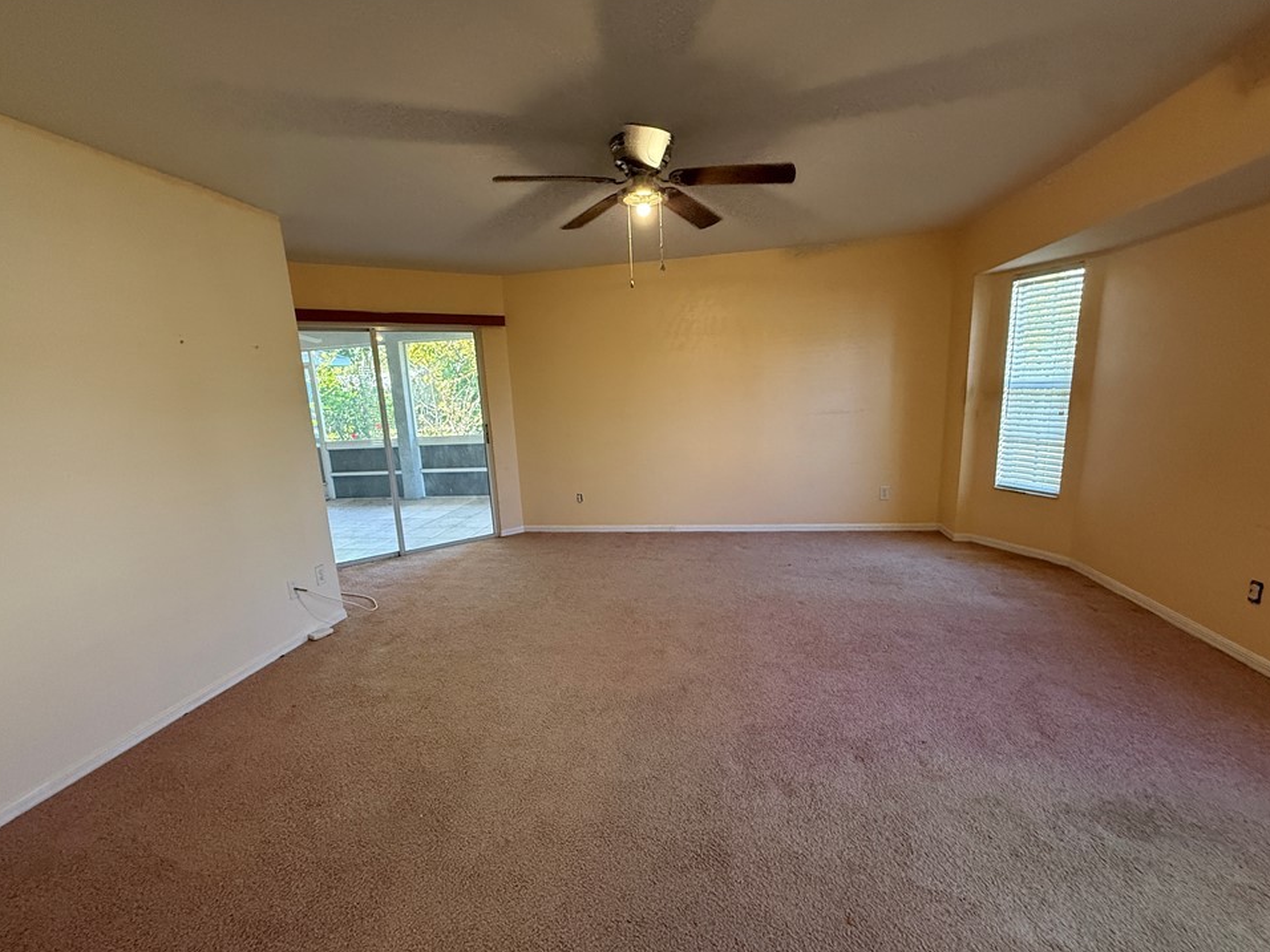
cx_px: 626
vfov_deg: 81.7
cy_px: 493
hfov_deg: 98.2
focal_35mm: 15
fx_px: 550
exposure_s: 1/120
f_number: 2.2
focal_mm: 2.22
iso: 500
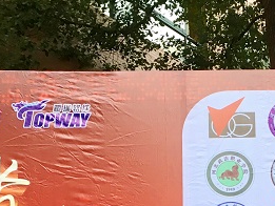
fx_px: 707
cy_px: 280
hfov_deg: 21.4
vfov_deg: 15.7
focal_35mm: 89
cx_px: 262
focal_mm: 4.15
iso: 64
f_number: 2.2
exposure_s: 1/33
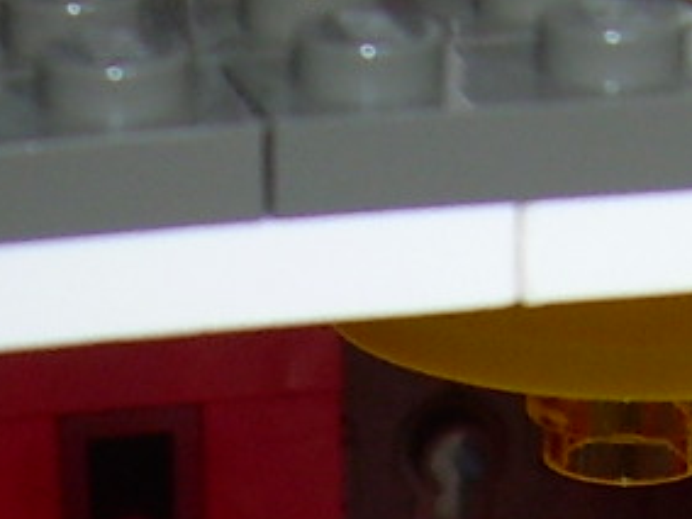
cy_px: 1184
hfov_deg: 9.2
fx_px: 4278
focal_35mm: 214
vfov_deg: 6.6
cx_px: 256
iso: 50
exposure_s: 1/60
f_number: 2.8
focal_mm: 6.3
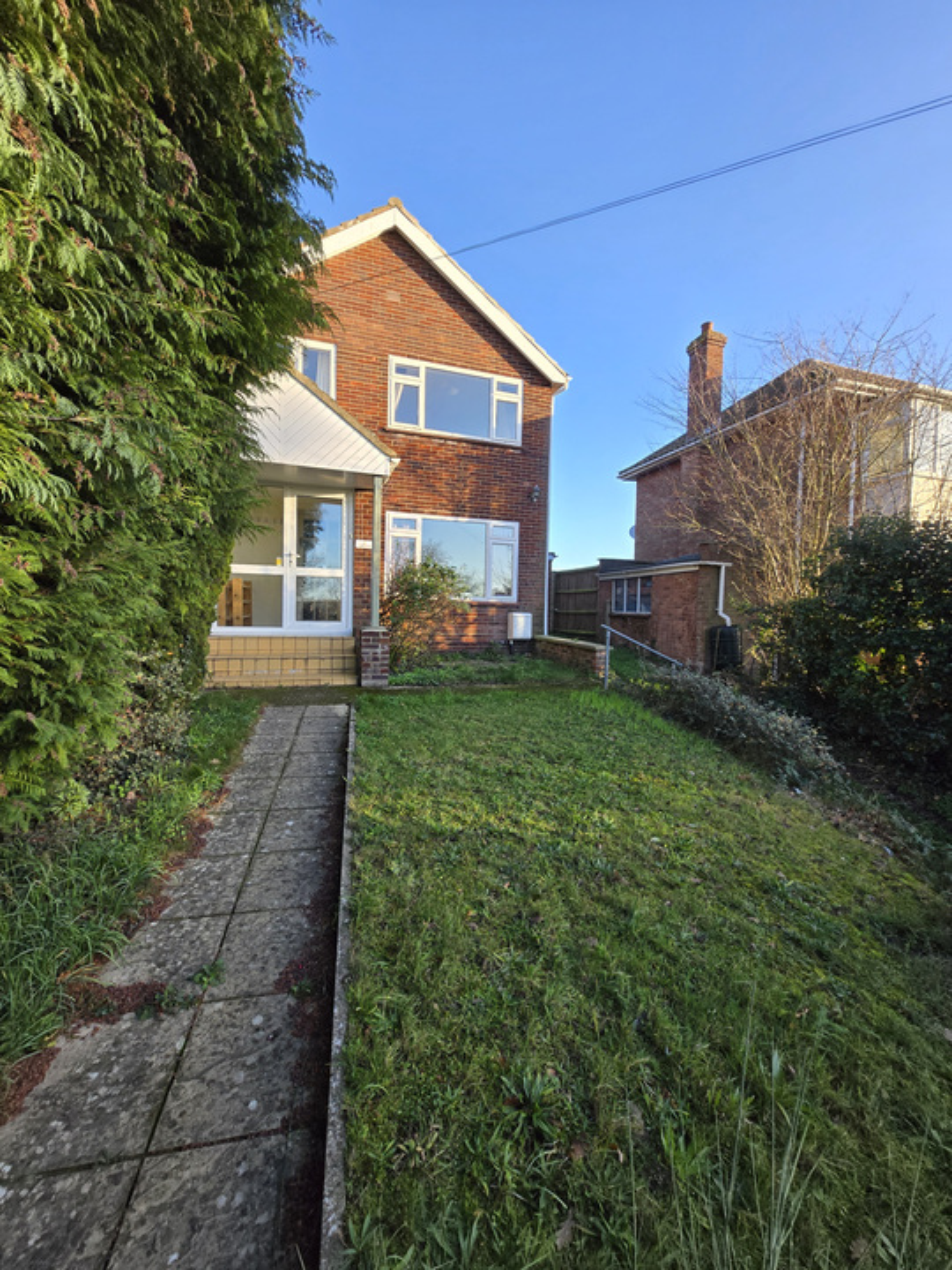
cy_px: 635
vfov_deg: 106.2
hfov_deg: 89.9
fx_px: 477
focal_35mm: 13
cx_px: 476
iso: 25
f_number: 2.2
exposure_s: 1/179
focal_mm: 1.7
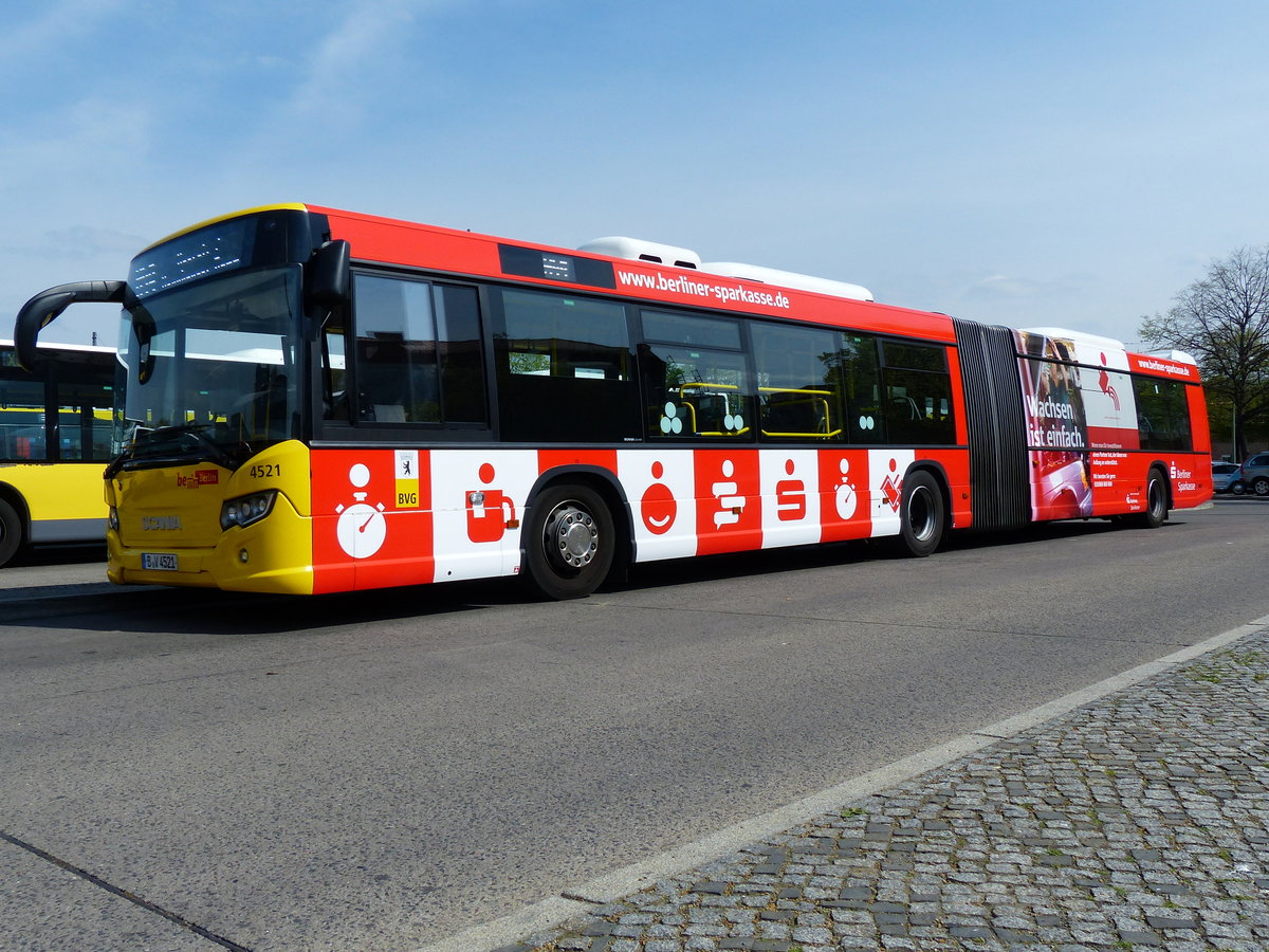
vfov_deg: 48.2
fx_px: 1063
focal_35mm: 29
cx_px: 634
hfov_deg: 61.7
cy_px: 476
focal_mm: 5.3
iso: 100
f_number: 4
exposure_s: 1/1300
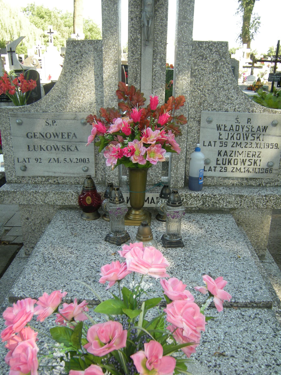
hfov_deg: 45.4
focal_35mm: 31
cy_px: 188
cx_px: 140
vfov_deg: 58.4
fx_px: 336
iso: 64
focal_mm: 5.3
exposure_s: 1/81.1
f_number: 2.9
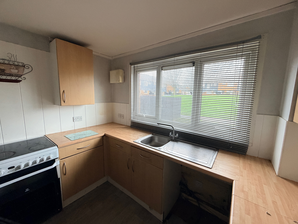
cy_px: 112
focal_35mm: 14
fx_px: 121
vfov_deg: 85.7
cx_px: 149
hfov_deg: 102.1
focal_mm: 2.22
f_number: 2.2
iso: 320
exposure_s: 1/68
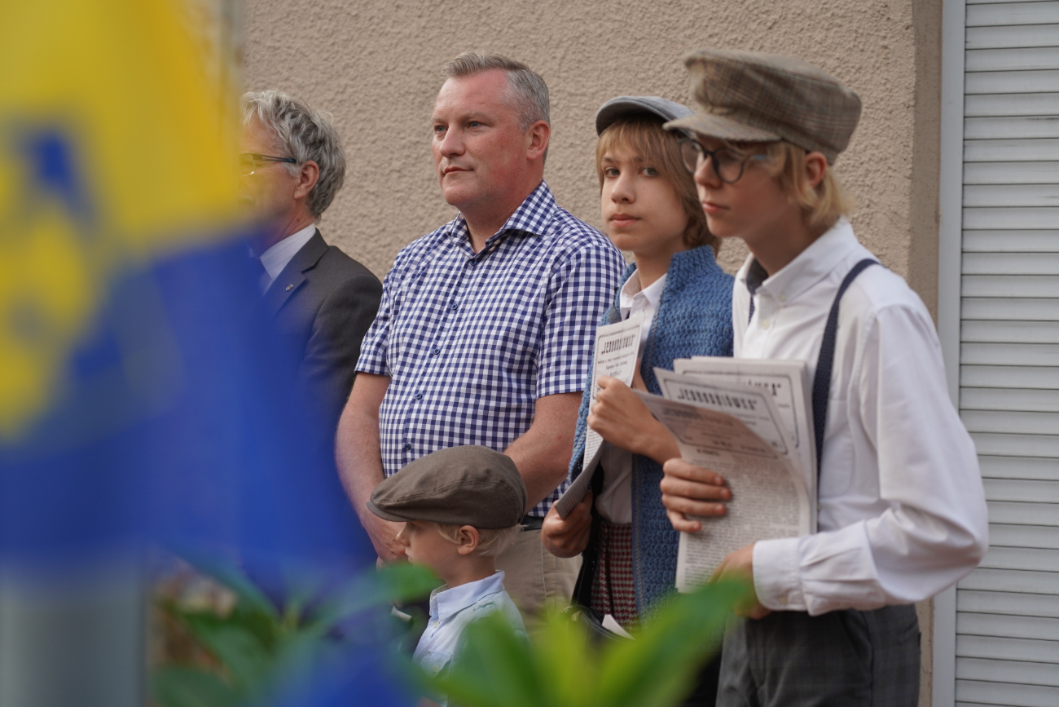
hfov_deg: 19.5
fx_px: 3089
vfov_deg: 13.0
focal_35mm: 105
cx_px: 530
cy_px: 354
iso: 200
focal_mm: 105
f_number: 4
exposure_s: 1/160
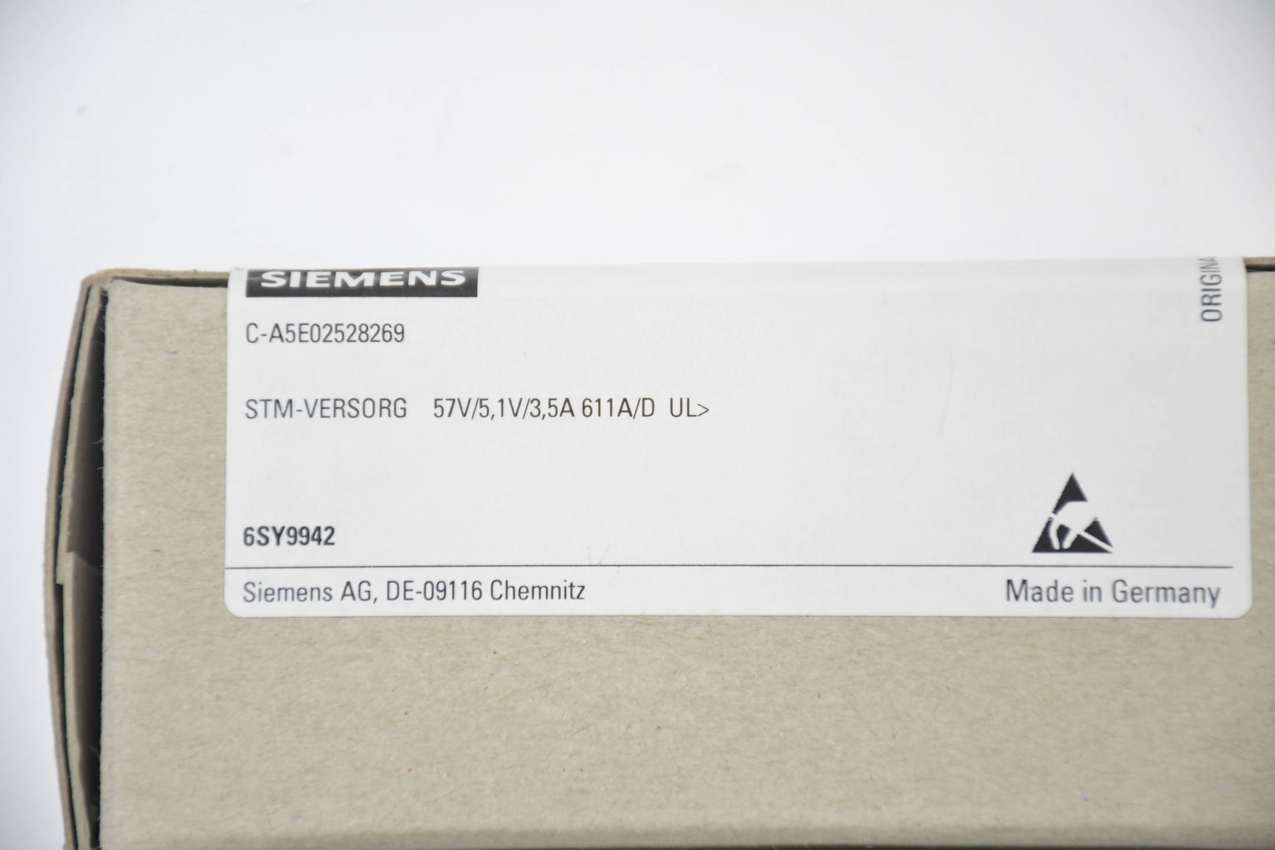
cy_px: 425
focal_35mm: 210
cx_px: 638
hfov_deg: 9.8
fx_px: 7437
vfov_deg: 6.5
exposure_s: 1/250
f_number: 5.6
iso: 1600
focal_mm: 140
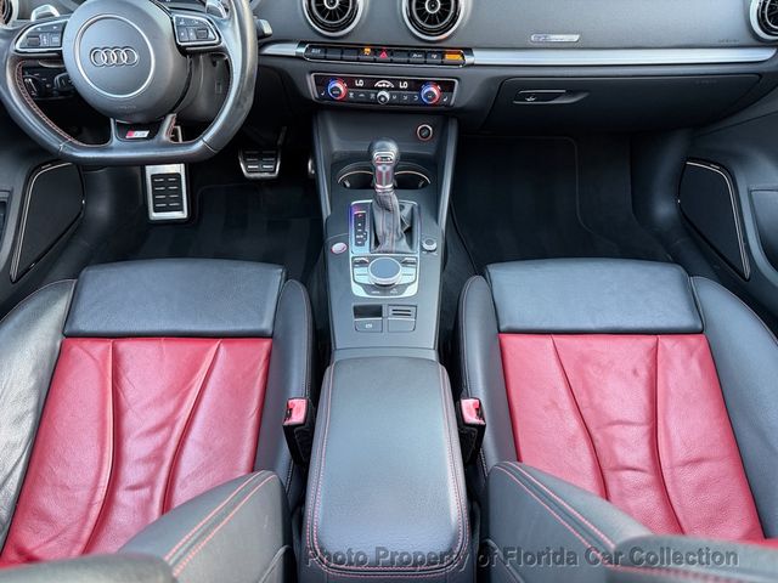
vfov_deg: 56.8
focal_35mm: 24
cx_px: 389
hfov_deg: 71.6
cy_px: 292
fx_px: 539
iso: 320
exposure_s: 1/49
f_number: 1.78
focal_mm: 6.76
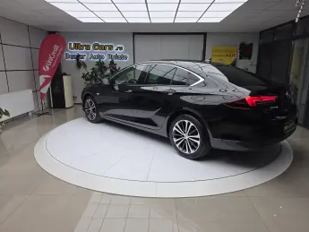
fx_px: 214
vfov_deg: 56.8
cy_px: 116
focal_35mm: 24
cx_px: 159
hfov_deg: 71.6
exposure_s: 1/112
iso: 12
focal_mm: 6.25
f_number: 1.7
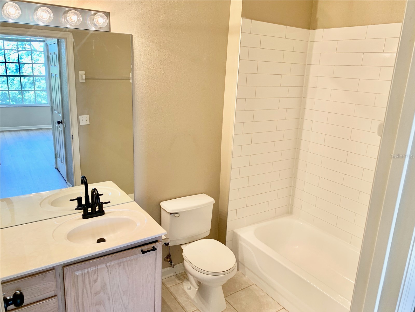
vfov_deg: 53.1
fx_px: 312
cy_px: 156
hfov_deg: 67.3
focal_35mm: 26
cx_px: 208
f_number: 1.8
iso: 80
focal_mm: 4.25
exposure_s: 1/60
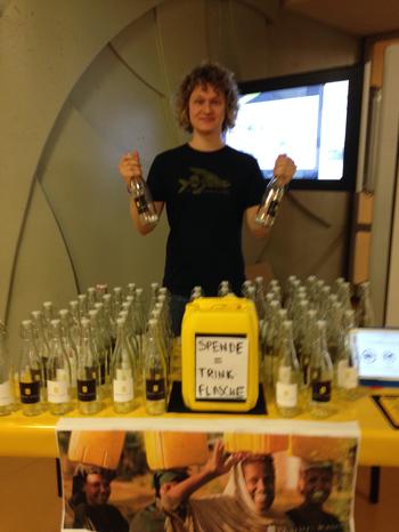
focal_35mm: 33
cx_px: 200
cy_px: 266
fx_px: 507
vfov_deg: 55.3
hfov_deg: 43.0
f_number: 2.4
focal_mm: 4.12
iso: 160
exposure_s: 1/20
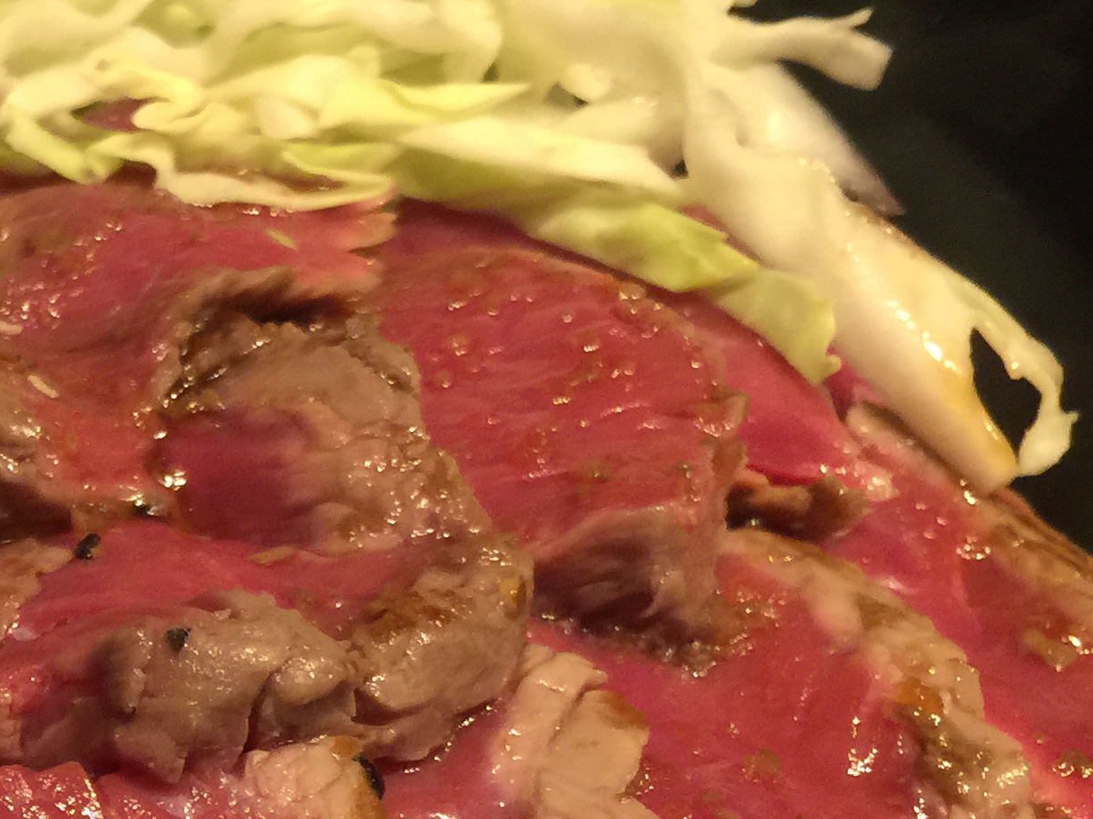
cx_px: -119
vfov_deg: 18.5
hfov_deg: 23.4
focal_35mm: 78
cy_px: 795
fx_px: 2462
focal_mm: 4.15
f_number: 2.2
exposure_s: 1/15
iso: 64
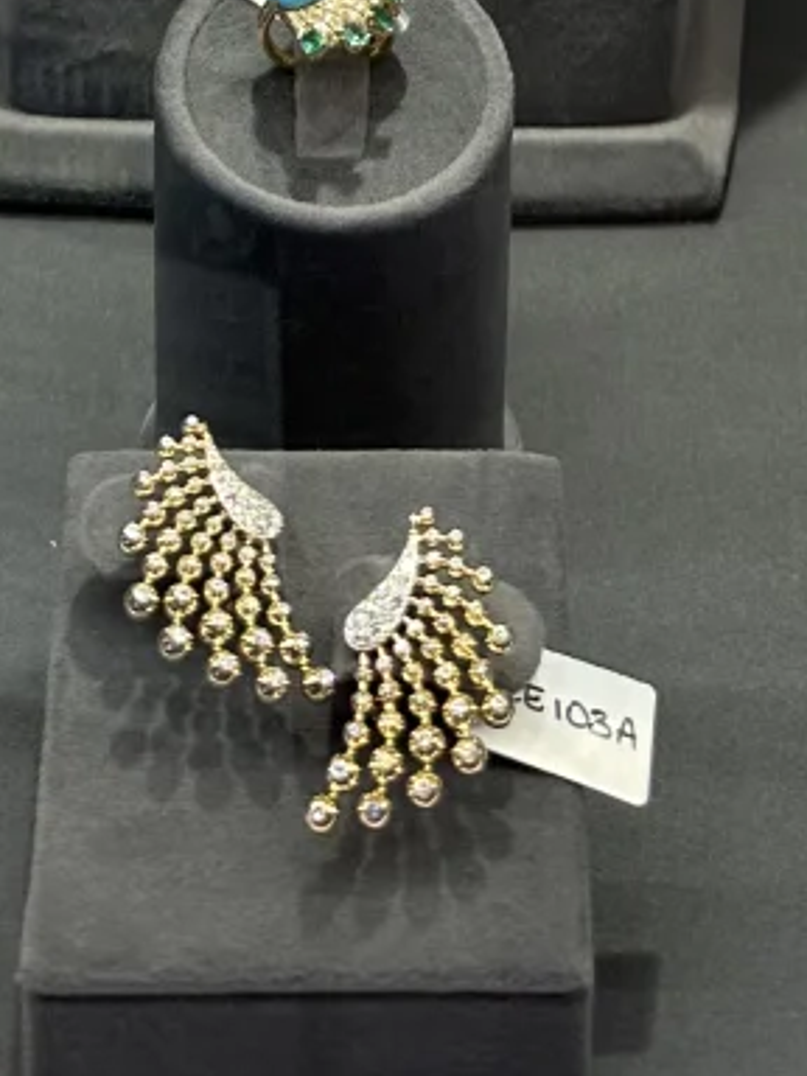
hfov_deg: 16.4
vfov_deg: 17.5
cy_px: -874
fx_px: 2798
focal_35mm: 90
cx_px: 359
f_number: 1.78
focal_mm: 6.86
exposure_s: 1/282
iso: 80
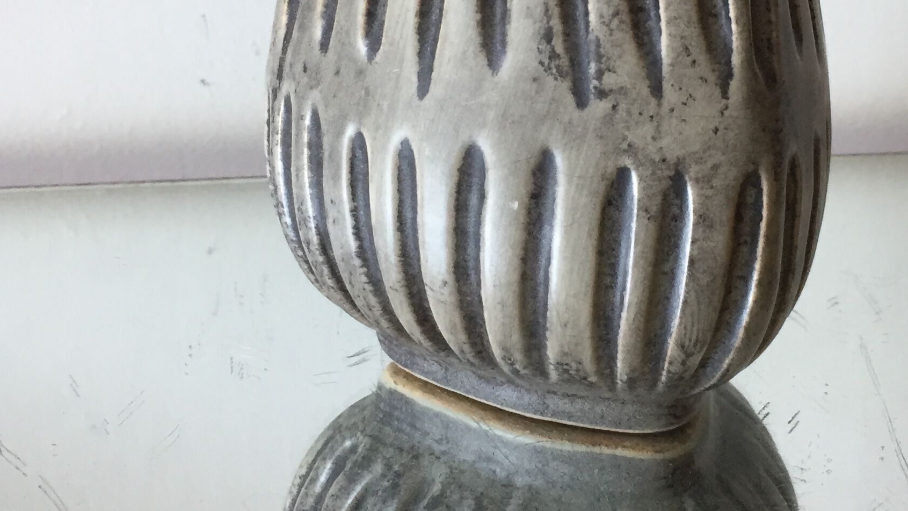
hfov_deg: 34.3
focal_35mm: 61
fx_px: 1469
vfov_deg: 19.1
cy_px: -11
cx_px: 539
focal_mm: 4.15
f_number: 2.2
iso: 50
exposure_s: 1/33
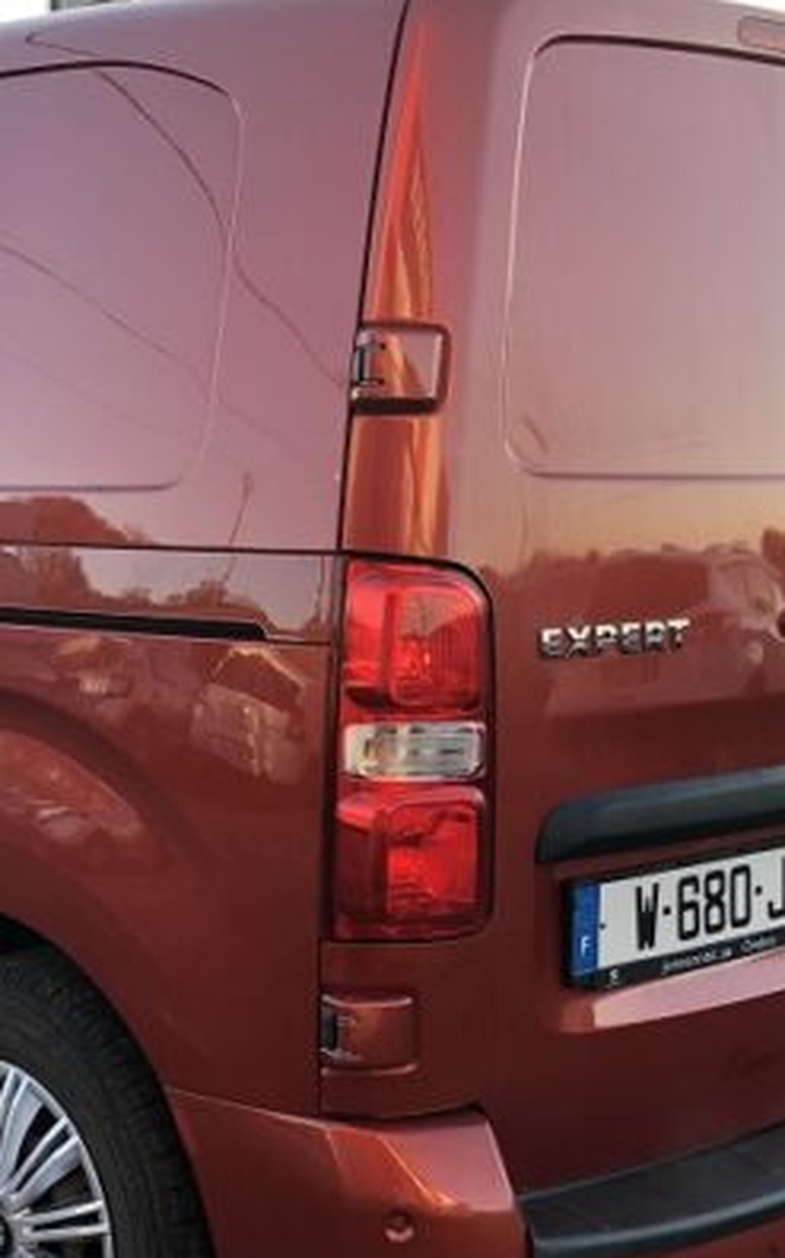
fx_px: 2057
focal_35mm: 60
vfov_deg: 33.9
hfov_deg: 21.4
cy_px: 747
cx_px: 203
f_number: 1.8
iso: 40
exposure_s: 1/120
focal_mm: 3.99
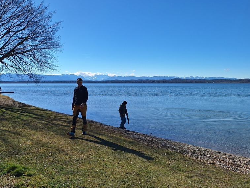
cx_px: 90
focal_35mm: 31
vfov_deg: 45.2
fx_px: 224
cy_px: 77
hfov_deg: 57.5
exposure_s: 1/3953
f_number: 1.8
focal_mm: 5.54
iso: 40
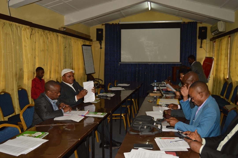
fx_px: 218
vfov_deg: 39.9
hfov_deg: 57.3
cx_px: 119
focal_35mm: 33
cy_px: 79
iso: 100
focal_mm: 22
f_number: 3.5
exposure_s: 1/60
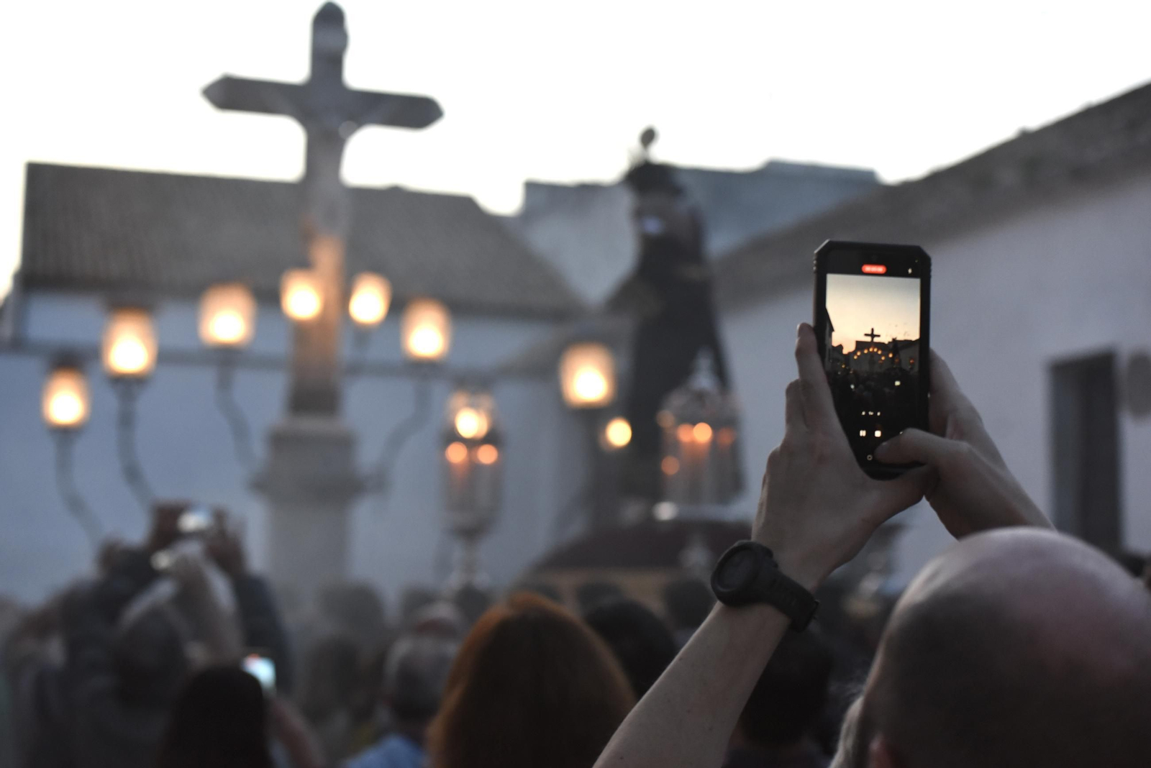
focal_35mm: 70
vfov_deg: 19.5
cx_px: 576
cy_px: 384
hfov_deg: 28.8
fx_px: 2239
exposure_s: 1/200
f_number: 3.5
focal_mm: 70
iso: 2800
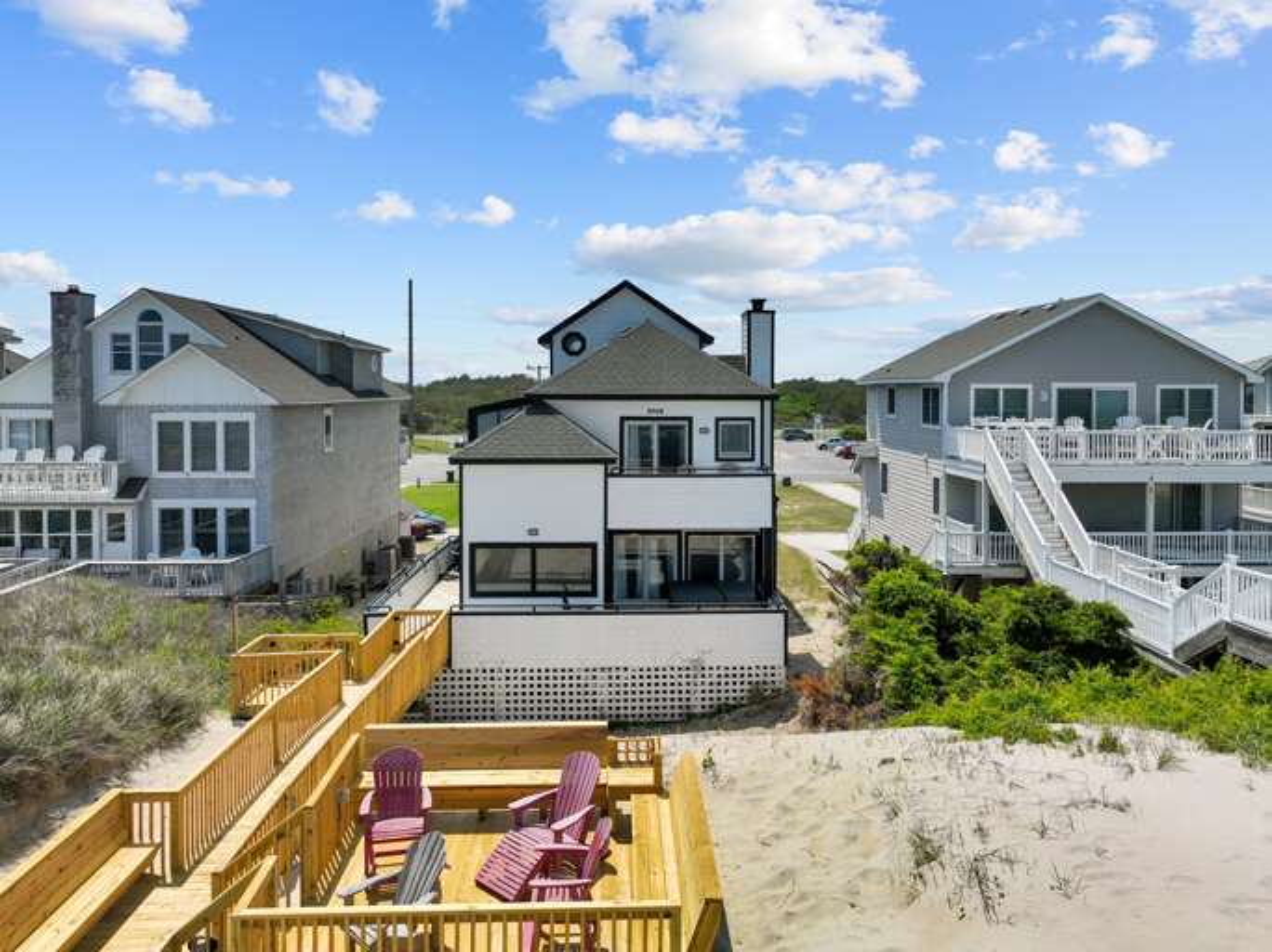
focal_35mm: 24
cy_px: 476
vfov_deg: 56.8
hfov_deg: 71.6
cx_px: 636
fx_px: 881
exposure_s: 1/5000
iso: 100
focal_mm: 12.29
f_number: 2.8
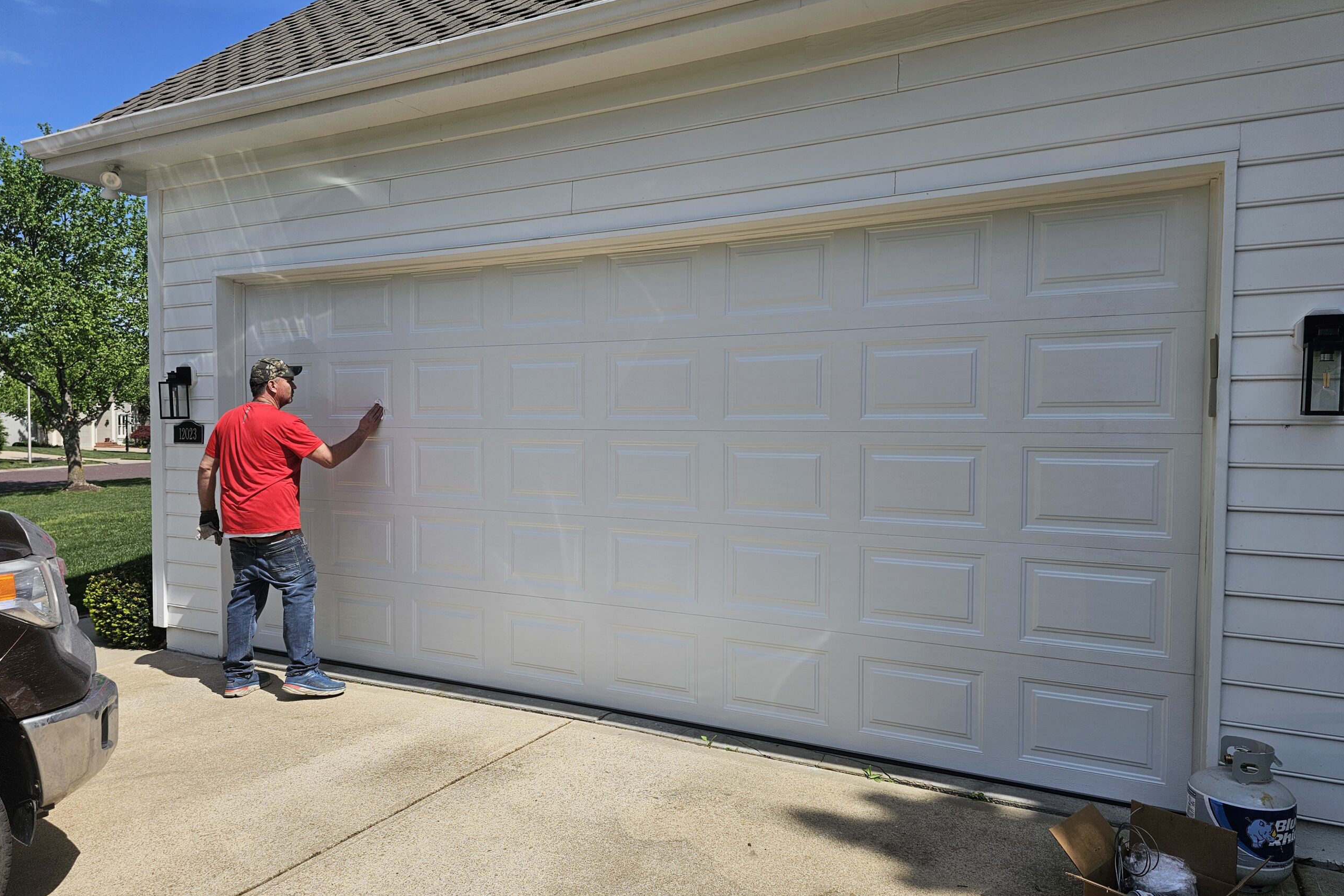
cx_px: 672
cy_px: 463
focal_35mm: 24
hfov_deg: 73.7
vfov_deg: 53.1
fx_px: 896
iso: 10
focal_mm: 6.3
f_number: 1.7
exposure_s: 1/1105
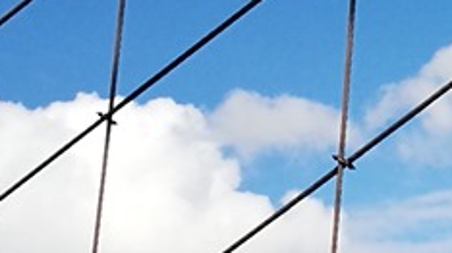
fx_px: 2143
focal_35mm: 179
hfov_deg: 11.5
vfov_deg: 6.7
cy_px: 309
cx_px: 717
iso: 50
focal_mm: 4.5
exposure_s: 1/1372
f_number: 2.2
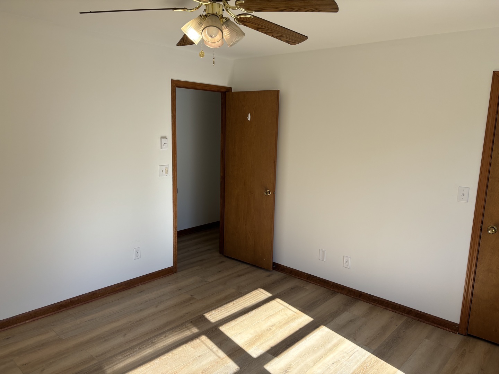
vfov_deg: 53.1
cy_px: 187
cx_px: 250
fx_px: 375
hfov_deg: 67.3
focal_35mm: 26
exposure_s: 1/414
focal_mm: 5.96
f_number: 1.6
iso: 50
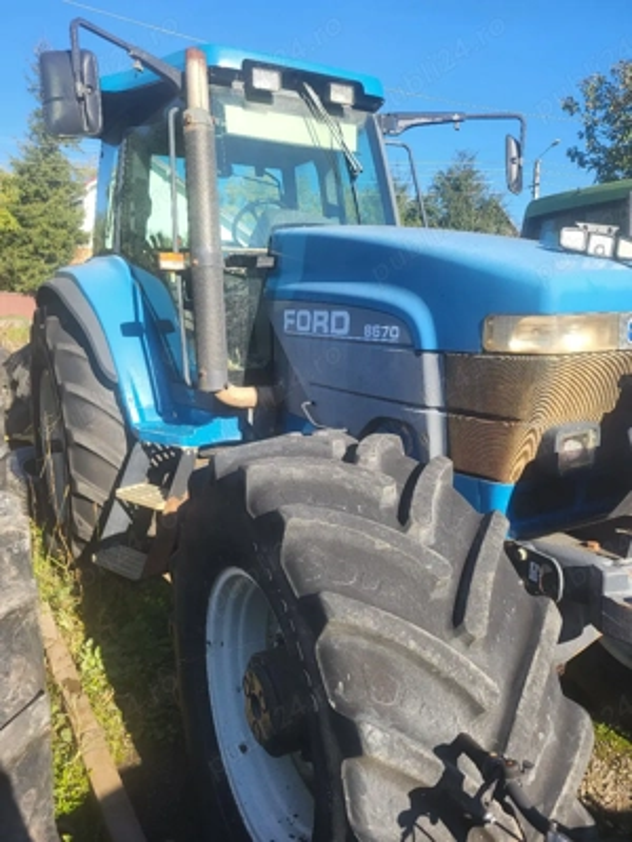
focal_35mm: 26
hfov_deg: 53.1
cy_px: 421
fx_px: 633
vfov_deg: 67.3
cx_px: 316
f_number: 1.8
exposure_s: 1/833
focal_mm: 5.4
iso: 40
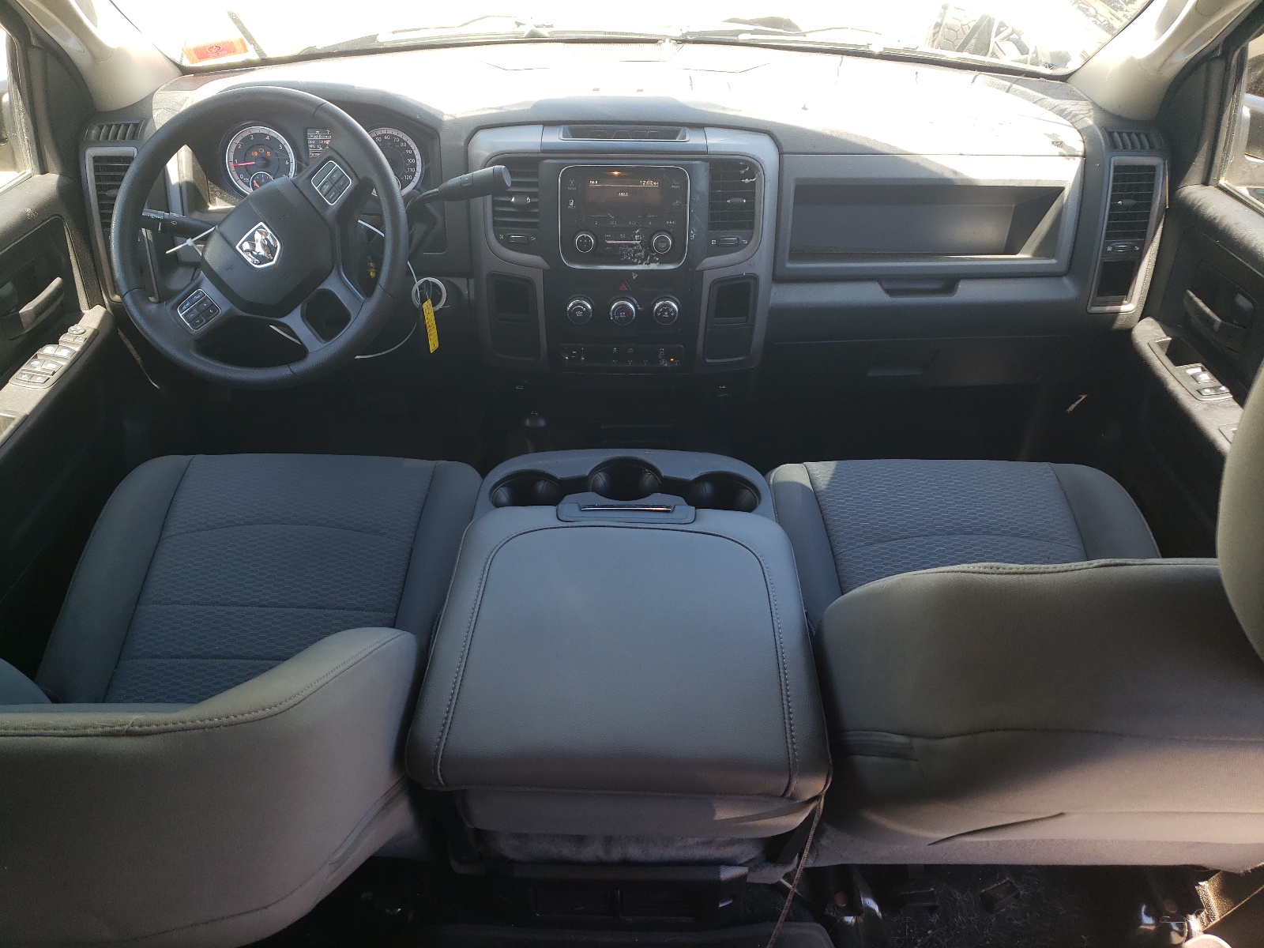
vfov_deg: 53.1
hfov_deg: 67.3
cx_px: 632
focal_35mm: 26
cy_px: 474
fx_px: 949
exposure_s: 1/141
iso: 50
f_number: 1.5
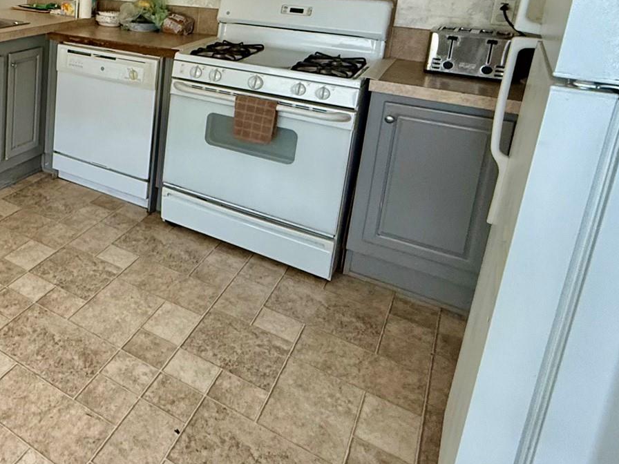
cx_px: -17
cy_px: 51
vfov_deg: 40.9
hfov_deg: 46.3
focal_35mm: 32
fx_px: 572
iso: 320
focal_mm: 2.22
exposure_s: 1/78
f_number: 2.2
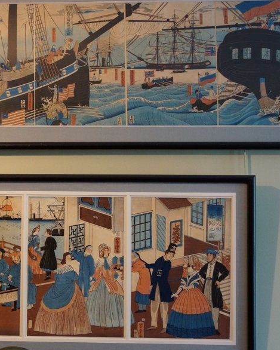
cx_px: 73
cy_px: 171
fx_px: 611
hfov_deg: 25.5
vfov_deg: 32.0
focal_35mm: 59
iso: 1600
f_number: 3.2
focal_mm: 24
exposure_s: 1/60
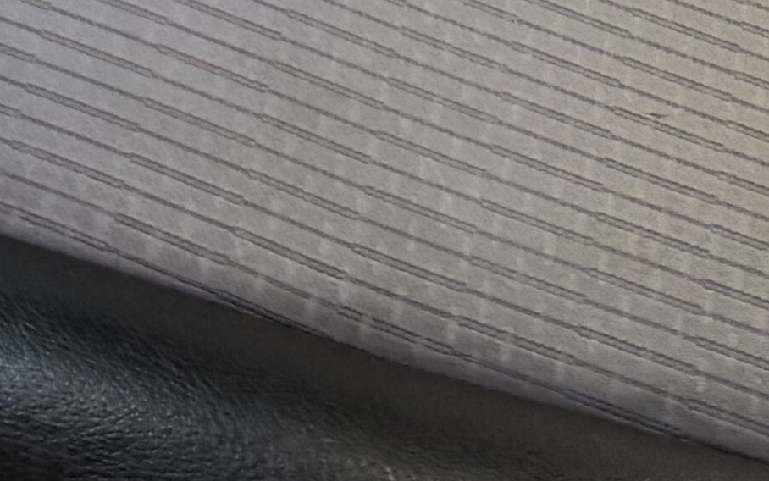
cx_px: 90
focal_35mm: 160
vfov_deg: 6.8
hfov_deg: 13.0
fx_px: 3354
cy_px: -1312
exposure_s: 1/268
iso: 100
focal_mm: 6.76
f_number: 1.78
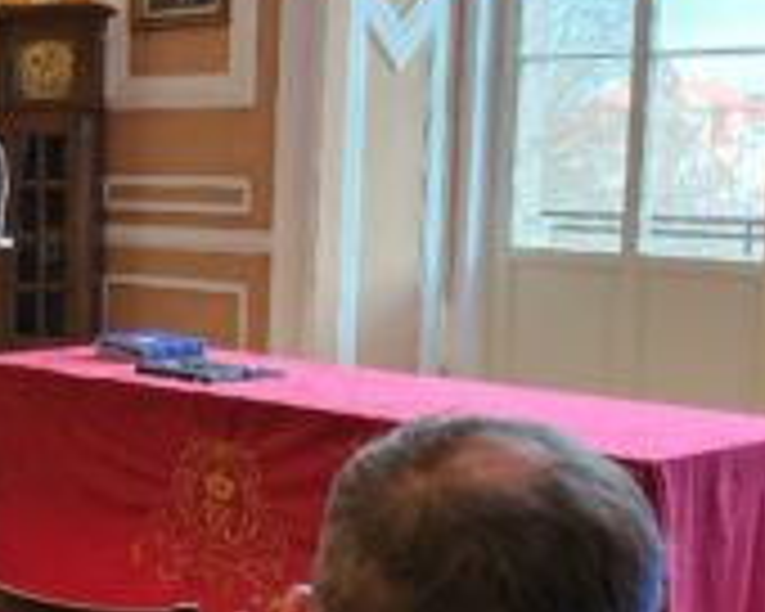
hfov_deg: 22.4
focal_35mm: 77
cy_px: 302
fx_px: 1743
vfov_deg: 19.9
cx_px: -198
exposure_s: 1/100
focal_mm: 5
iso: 500
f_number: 1.8
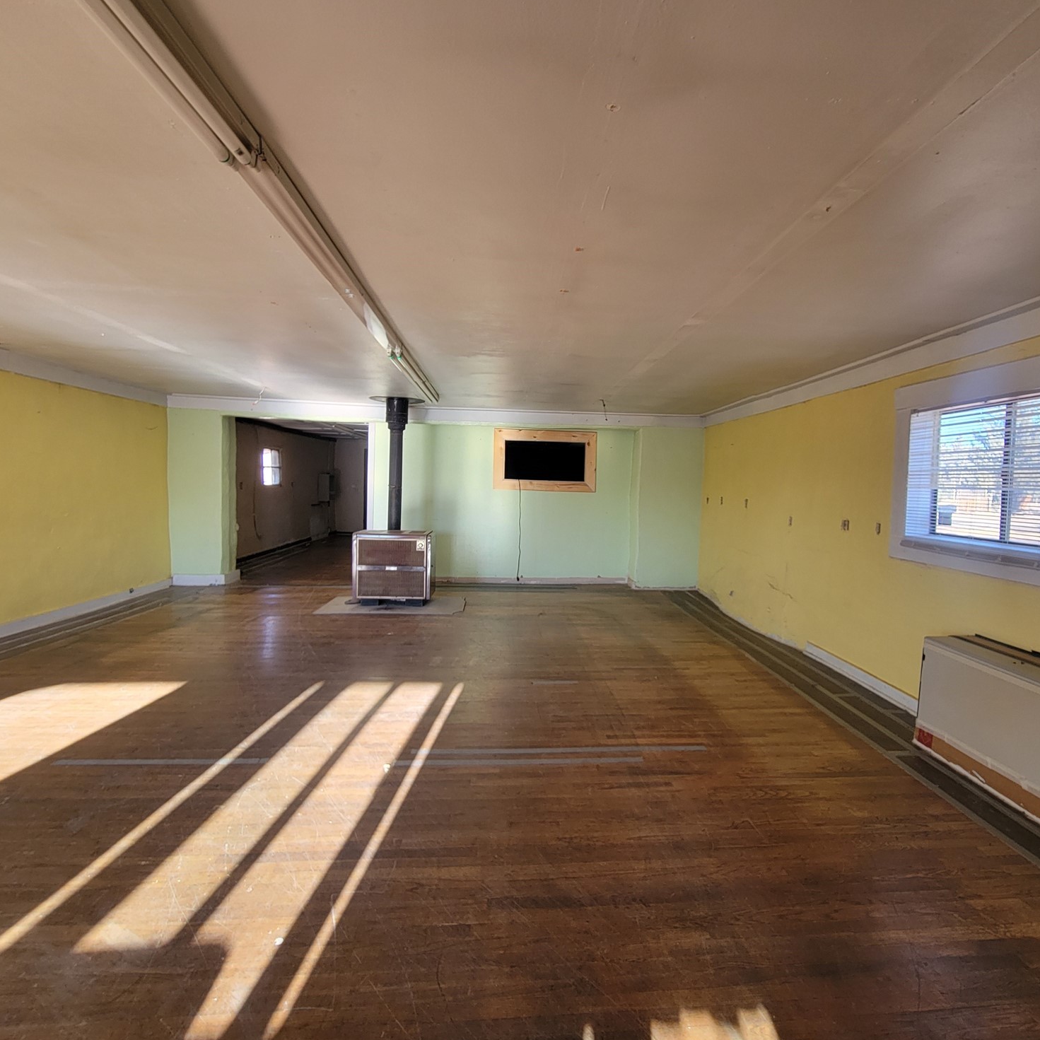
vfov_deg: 87.4
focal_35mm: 16
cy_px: 527
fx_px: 544
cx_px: 560
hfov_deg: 87.3
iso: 64
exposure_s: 1/60
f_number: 2.2
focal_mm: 2.2
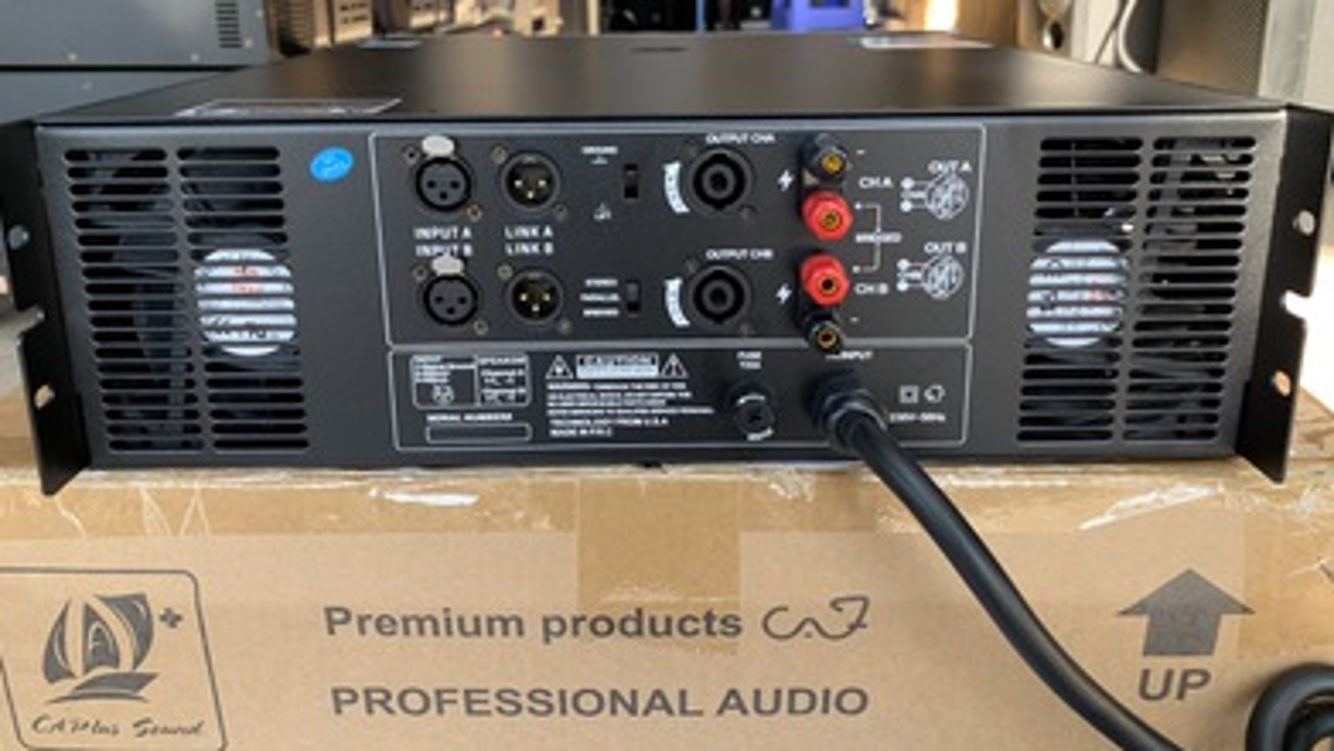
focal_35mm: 29
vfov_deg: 39.8
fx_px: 1026
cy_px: 266
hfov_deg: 66.1
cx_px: 655
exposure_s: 1/122
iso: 40
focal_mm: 4.25
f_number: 1.8
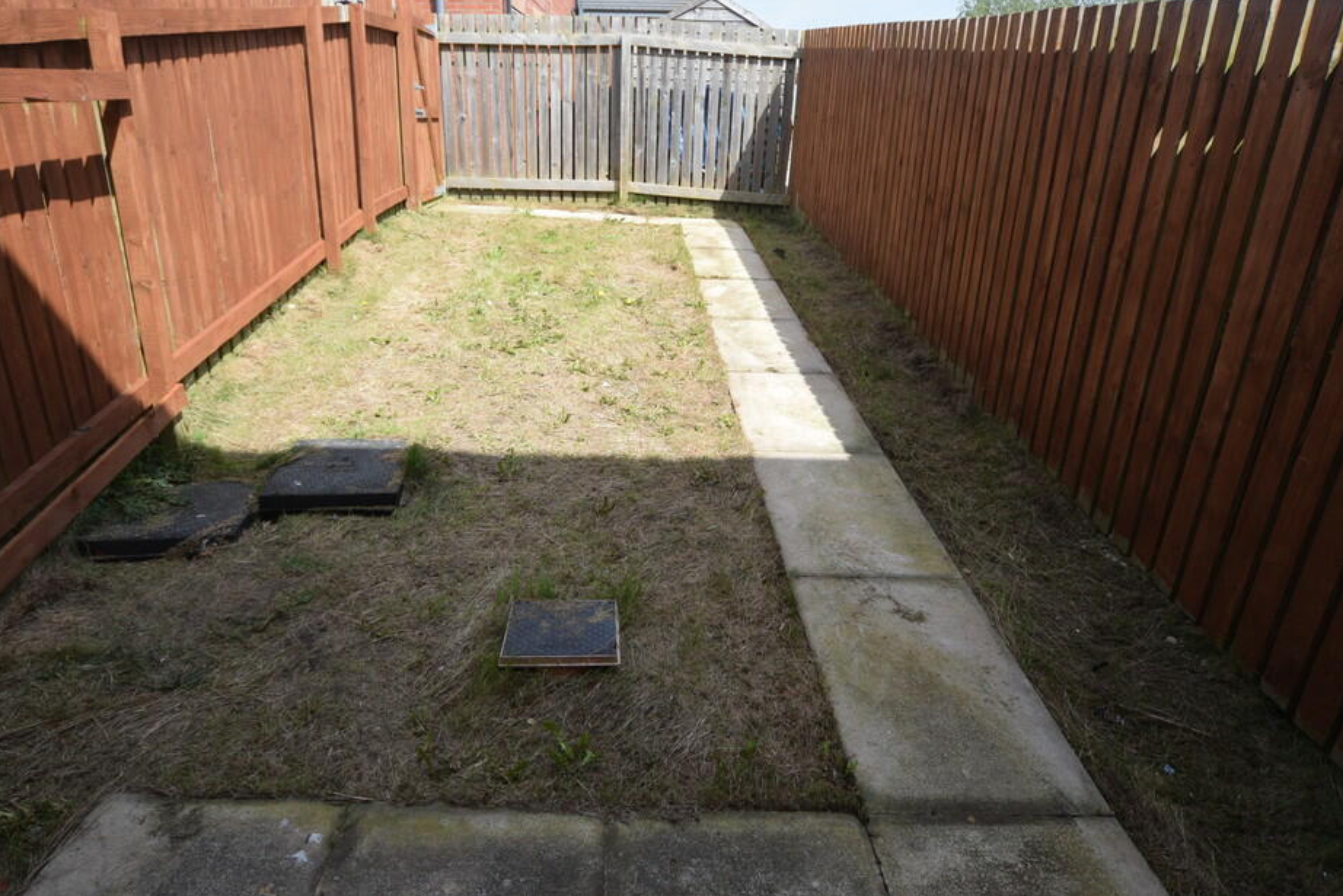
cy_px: 400
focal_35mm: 20
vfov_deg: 61.8
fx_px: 746
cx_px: 602
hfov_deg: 83.7
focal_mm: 12
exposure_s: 1/250
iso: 200
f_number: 8
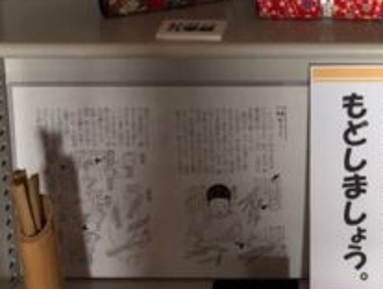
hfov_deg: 23.5
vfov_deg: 17.2
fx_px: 898
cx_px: 344
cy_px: -85
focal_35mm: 81
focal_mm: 4
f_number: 1.8
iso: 40
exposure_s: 1/25
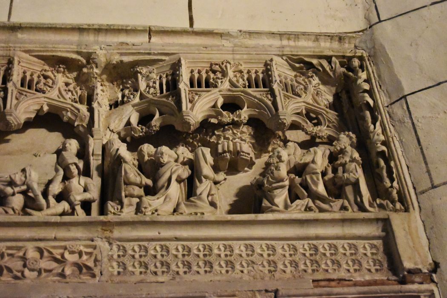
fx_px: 1024
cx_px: 224
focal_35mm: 82
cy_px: 149
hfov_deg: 24.6
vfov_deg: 16.6
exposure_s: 1/50
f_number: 5.6
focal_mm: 55
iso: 12800
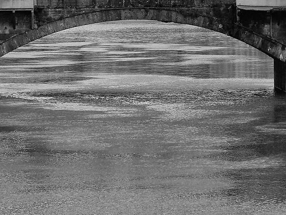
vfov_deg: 4.7
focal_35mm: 316
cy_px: 42
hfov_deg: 6.3
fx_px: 2611
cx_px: 149
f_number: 4
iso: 200
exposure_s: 1/30
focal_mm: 43
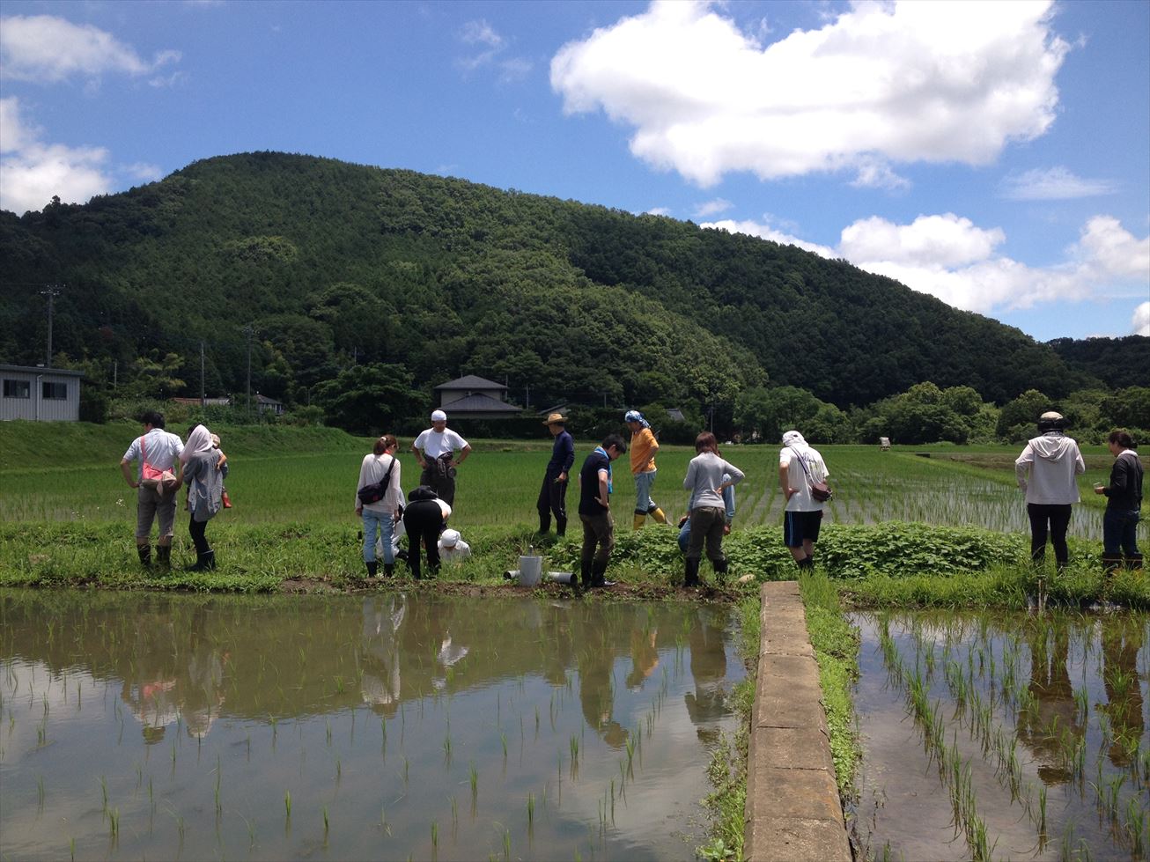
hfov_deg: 52.6
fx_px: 1163
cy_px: 431
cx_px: 575
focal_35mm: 35
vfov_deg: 40.7
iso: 50
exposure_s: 1/1727
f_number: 2.4
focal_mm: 4.28
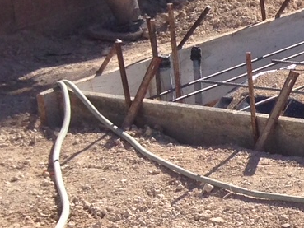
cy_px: 125
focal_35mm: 146
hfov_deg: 12.1
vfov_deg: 10.2
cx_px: 598
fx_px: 1283
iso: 50
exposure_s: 1/1466
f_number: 2.4
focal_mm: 4.12
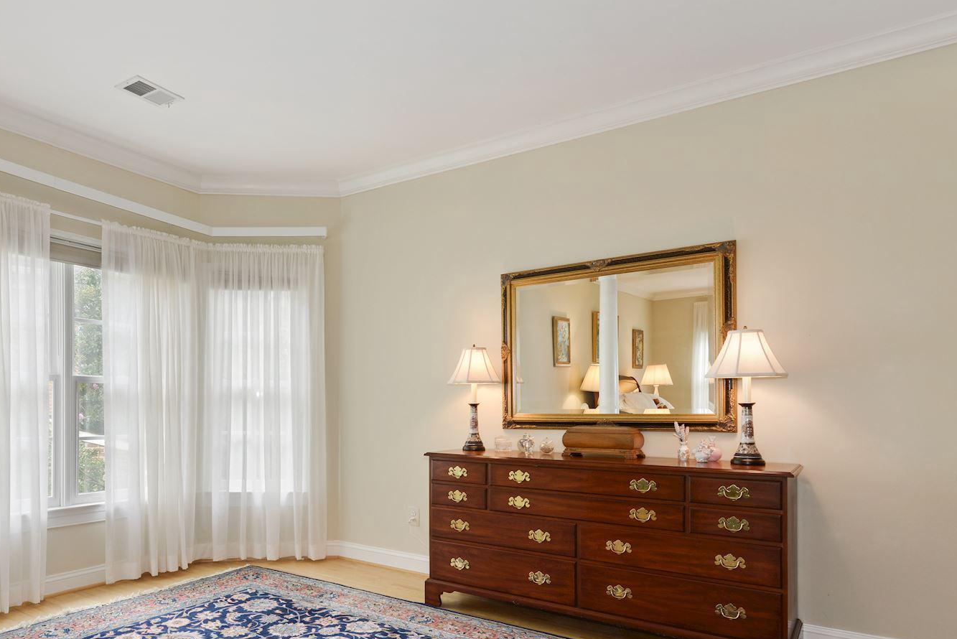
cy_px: 455
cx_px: 311
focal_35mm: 24
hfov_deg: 71.3
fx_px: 638
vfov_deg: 51.6
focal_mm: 16
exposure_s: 1/2
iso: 100
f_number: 8
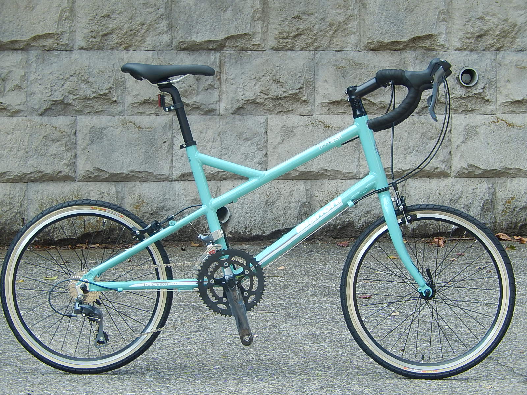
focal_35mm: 185
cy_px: 198
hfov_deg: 10.7
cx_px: 264
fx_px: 2816
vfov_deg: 8.0
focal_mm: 33.3
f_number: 5.7
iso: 125
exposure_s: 1/80
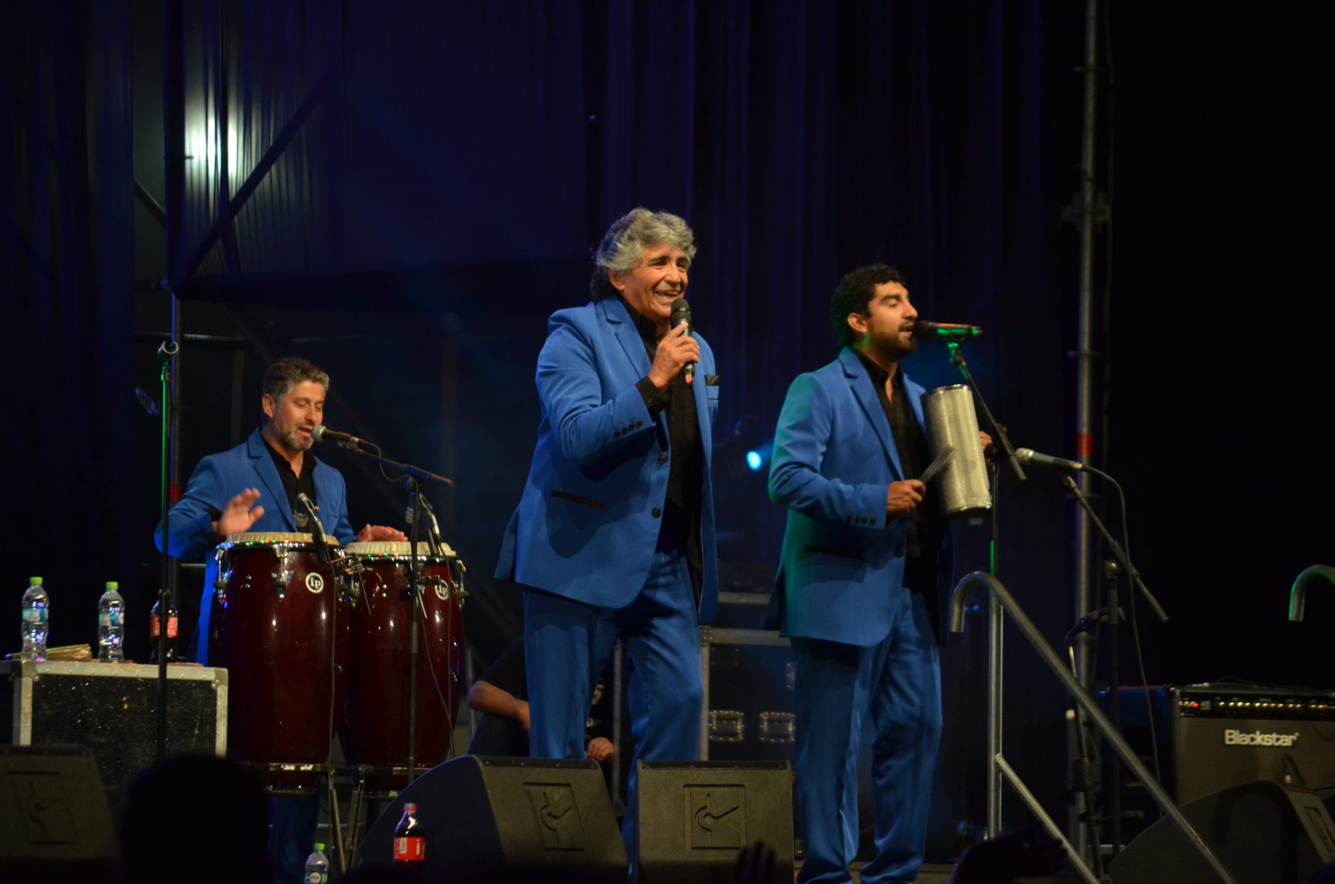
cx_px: 668
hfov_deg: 10.2
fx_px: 7493
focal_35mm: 202
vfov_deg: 6.8
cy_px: 442
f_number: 5
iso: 1600
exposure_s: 1/200
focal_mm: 135
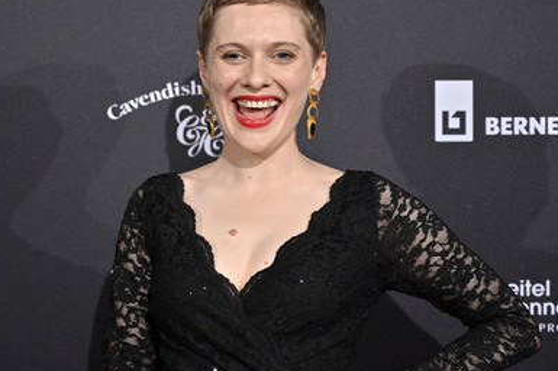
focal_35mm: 82
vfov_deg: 16.6
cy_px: 165
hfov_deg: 24.8
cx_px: 266
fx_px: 1270
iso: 1000
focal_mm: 70
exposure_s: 1/200
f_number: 4
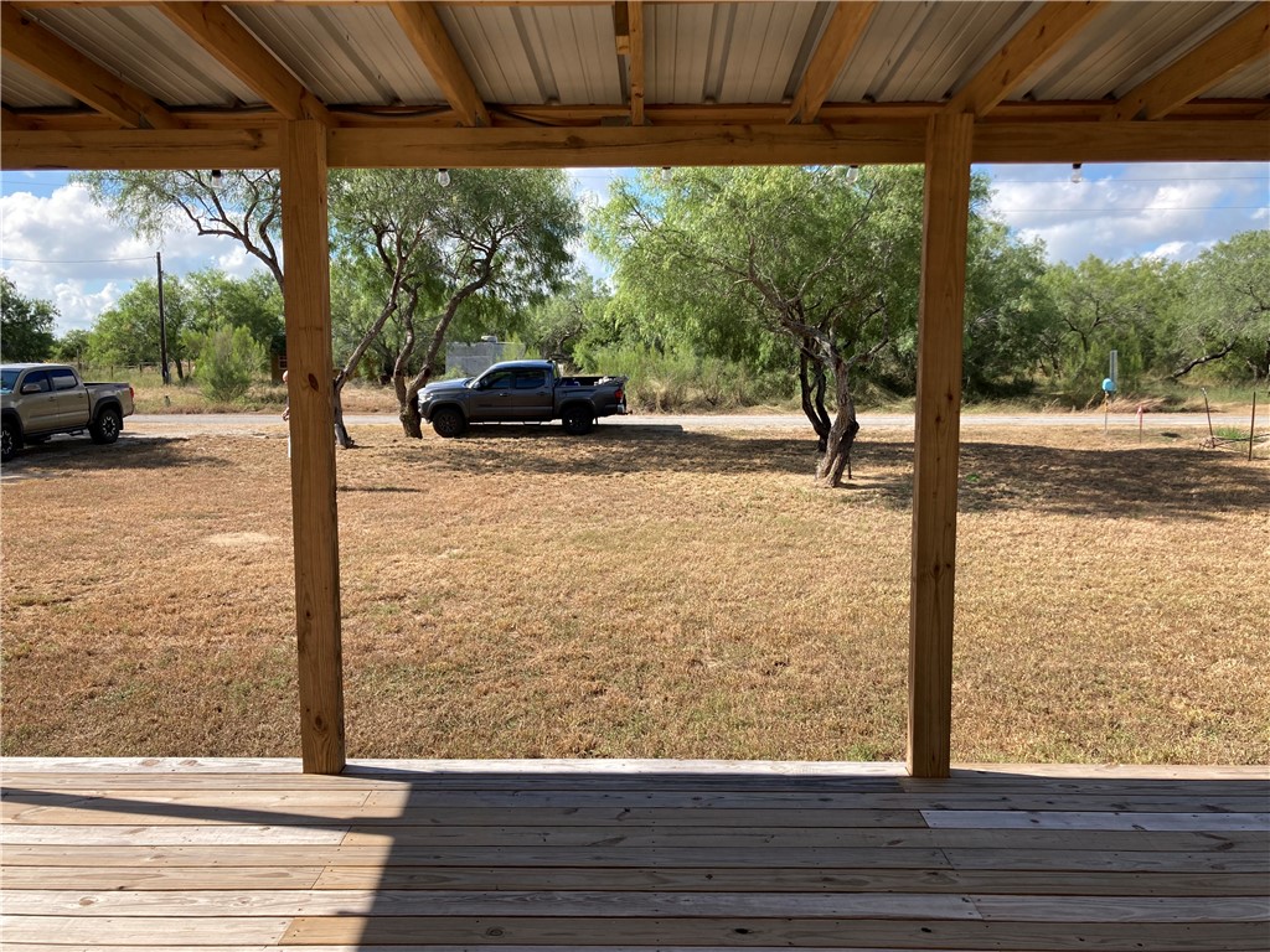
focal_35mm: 28
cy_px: 476
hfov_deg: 63.4
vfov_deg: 49.7
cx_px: 635
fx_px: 1027
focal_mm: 3.99
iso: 20
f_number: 1.8
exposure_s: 1/1021
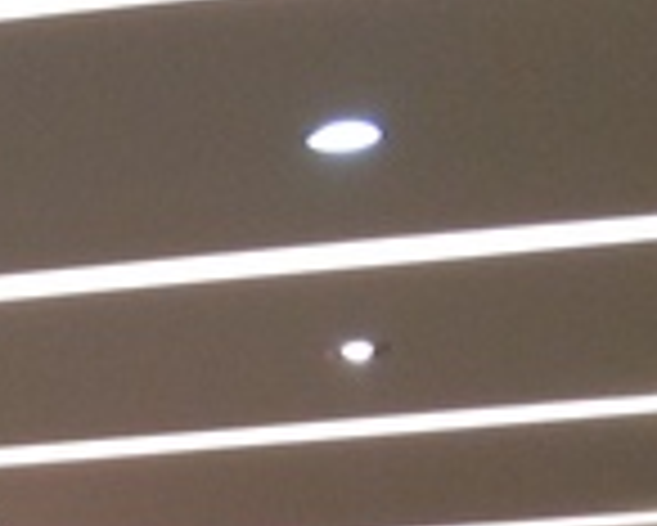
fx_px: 3639
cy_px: 1196
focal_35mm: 187
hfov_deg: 9.7
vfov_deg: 7.8
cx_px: -562
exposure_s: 1/20
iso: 160
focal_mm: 4.28
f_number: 2.4
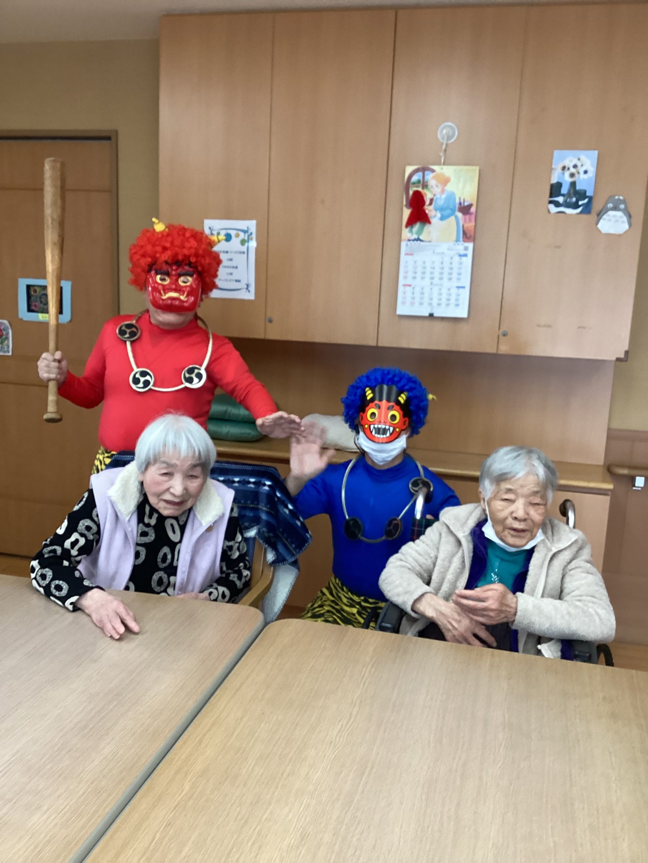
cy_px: 432
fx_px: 774
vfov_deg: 58.4
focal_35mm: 31
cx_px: 324
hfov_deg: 45.4
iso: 160
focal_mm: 3.3
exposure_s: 1/50
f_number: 2.4
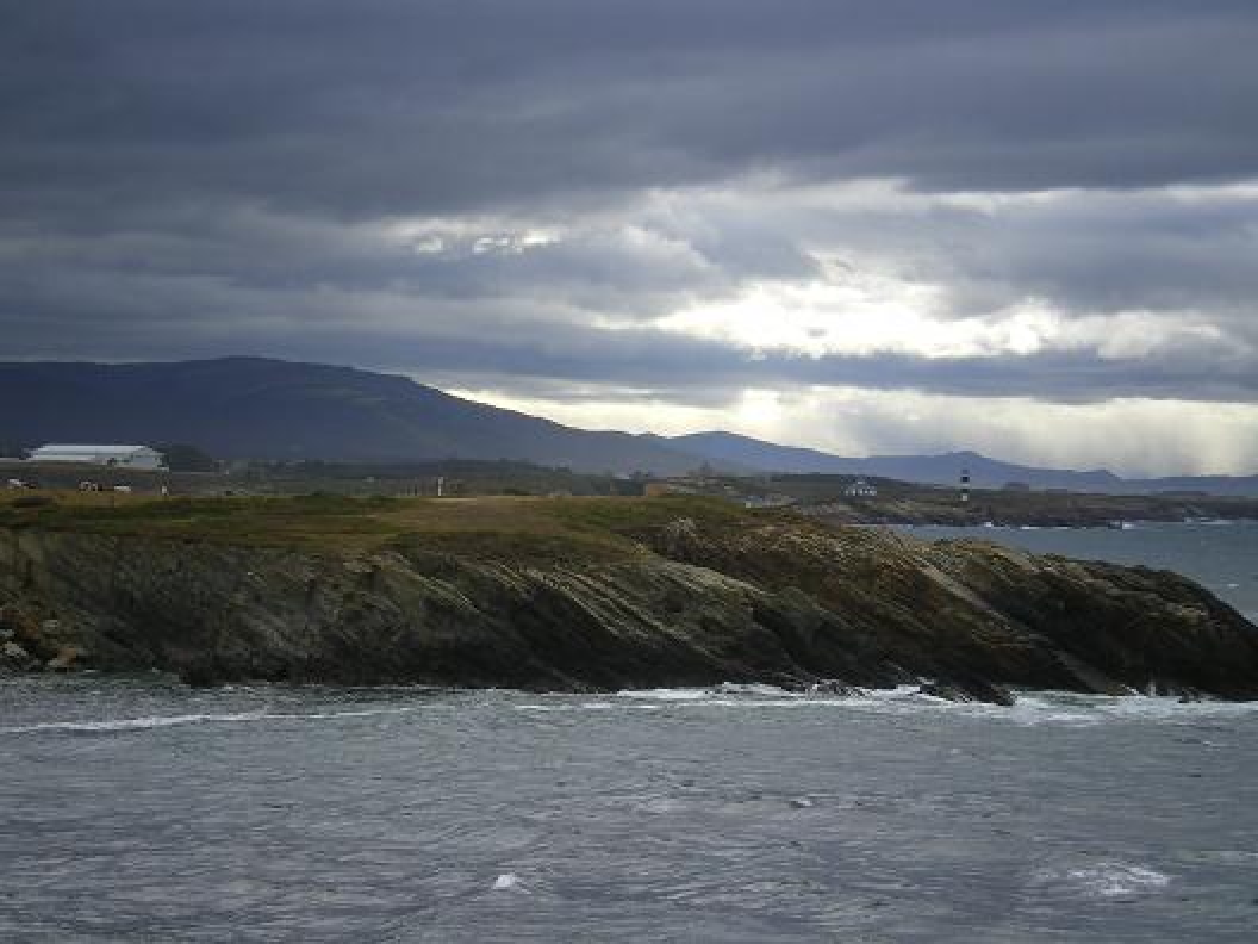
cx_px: 629
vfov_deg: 15.9
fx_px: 3380
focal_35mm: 93
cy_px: 472
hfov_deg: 21.1
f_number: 7.5
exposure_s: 1/125
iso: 64
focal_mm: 15.3
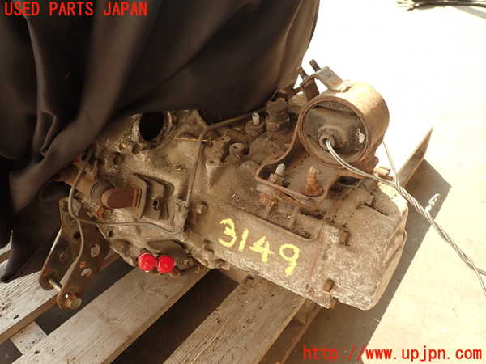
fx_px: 351
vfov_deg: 54.9
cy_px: 182
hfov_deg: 69.4
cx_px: 243
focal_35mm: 25
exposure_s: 1/200
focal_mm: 4.5
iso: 100
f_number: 2.8
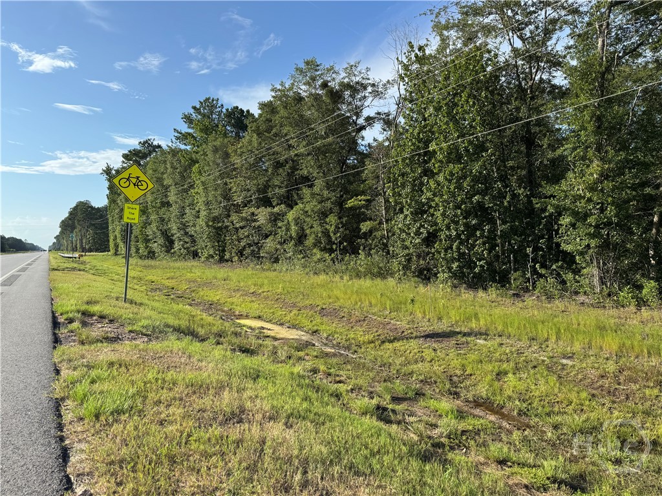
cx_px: 331
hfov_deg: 71.6
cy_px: 248
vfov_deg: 56.8
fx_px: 459
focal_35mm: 24
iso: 80
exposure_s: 1/2174
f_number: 1.78
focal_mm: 6.76
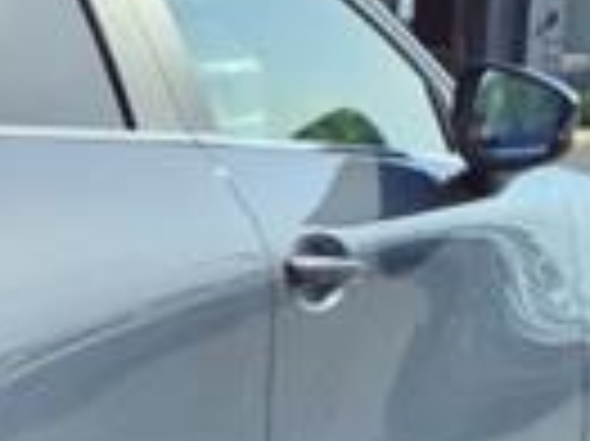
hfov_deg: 13.0
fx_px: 2248
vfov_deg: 10.9
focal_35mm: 132
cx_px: -595
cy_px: 576
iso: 40
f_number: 1.9
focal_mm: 3.58
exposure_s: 1/1250
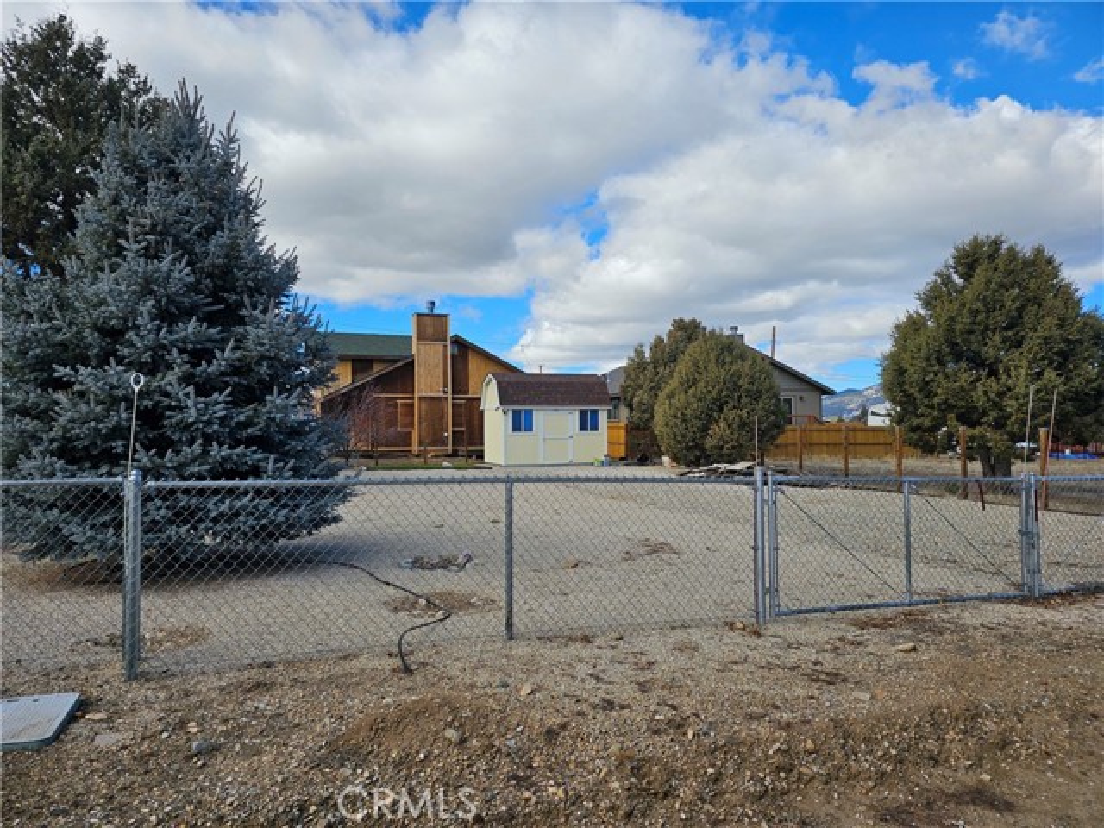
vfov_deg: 58.9
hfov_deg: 73.9
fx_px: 734
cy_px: 414
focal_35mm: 23
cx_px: 552
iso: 10
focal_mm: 6.3
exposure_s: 1/748
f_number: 1.7
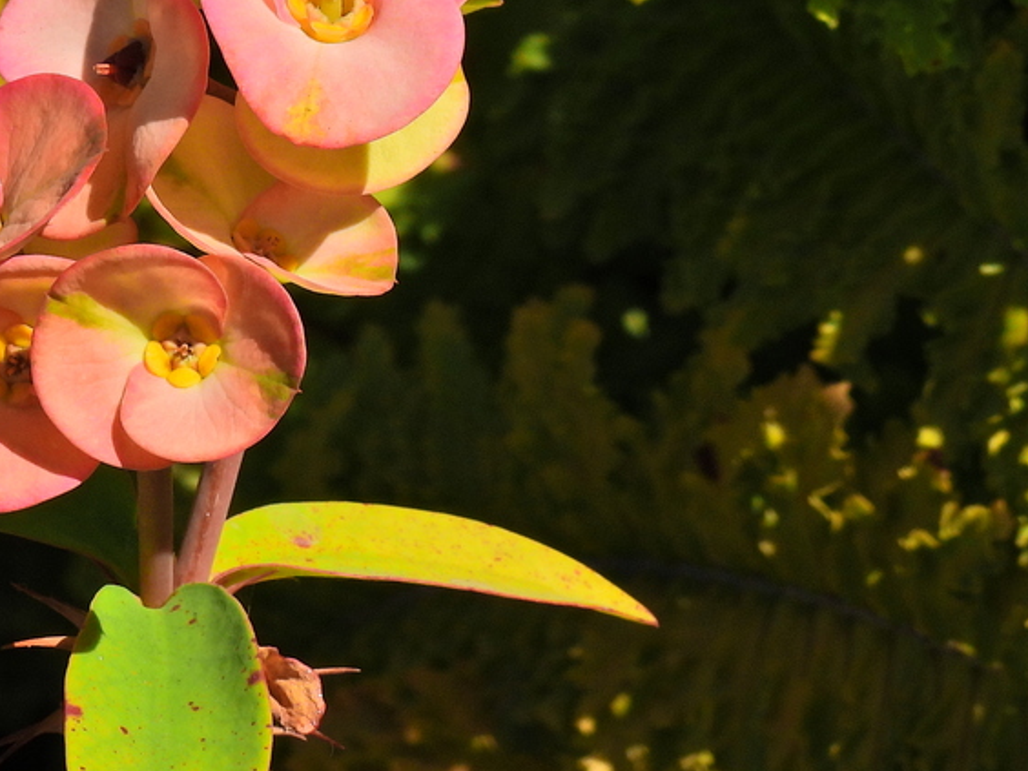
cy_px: 131
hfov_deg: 4.4
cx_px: 221
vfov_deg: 3.3
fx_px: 13483
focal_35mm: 454
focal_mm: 35.7
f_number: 4.5
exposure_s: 1/1600
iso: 100
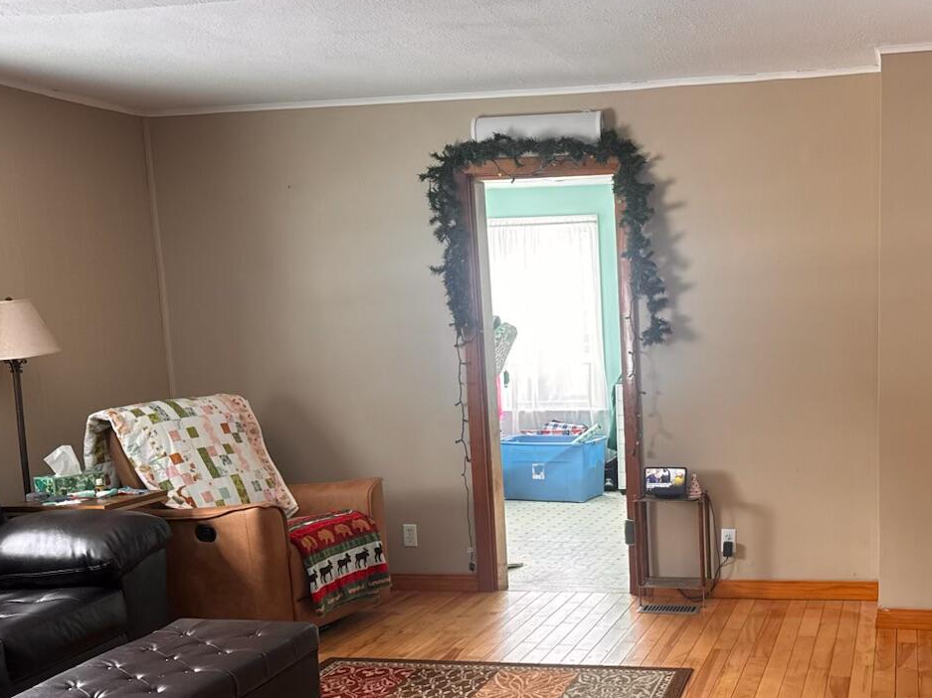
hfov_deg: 44.4
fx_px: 1103
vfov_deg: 34.6
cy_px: 493
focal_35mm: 41
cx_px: 691
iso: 250
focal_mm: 6.76
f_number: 1.78
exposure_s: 1/60
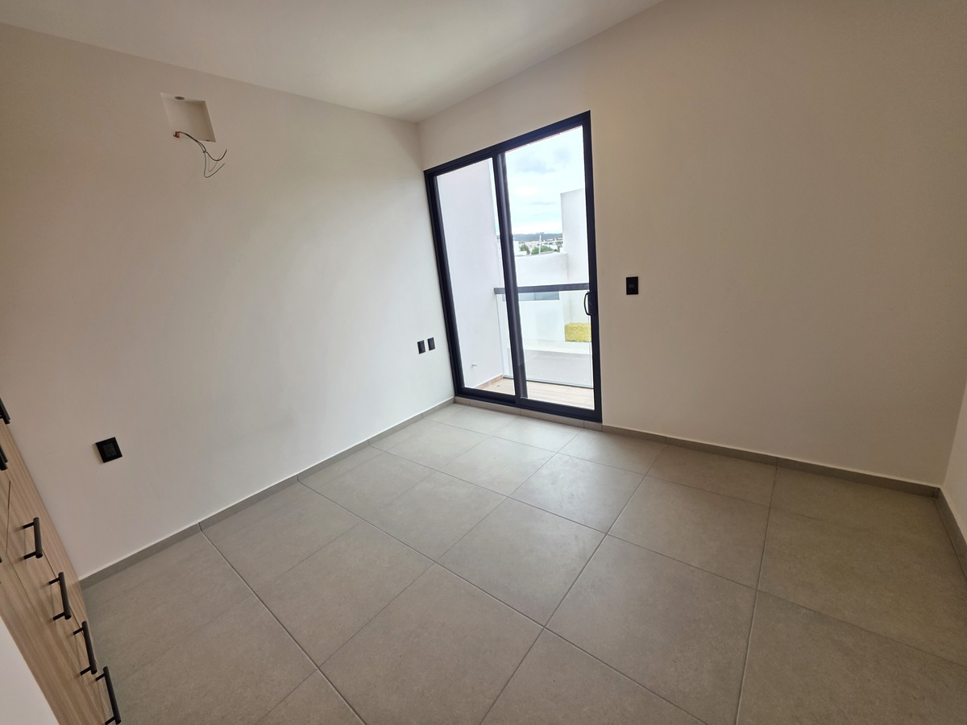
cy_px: 362
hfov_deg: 106.2
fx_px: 363
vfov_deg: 89.9
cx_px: 484
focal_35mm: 13
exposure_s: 1/120
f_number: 1.9
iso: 32
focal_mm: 2.2
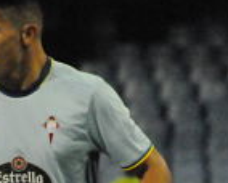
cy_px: 316
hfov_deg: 1.0
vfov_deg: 0.8
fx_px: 13629
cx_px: -64
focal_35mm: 2017
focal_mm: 300
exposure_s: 1/320
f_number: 9
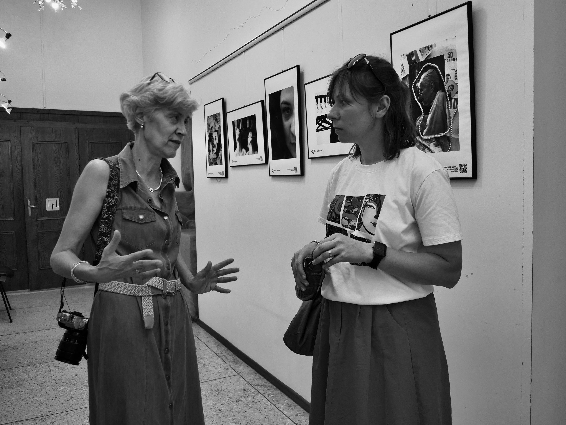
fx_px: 458
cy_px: 212
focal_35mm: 28
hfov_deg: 63.4
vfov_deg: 49.7
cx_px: 283
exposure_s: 1/60
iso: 250
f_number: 2.8
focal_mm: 14
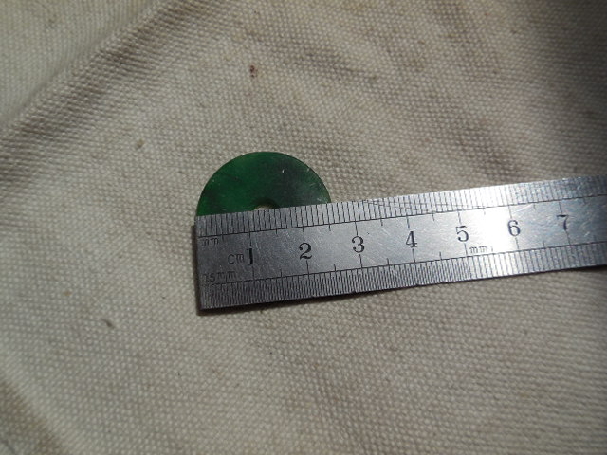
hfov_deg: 69.4
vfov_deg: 54.9
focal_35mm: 25
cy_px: 228
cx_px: 304
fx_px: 438
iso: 125
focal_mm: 4.5
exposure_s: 1/1250
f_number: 6.2
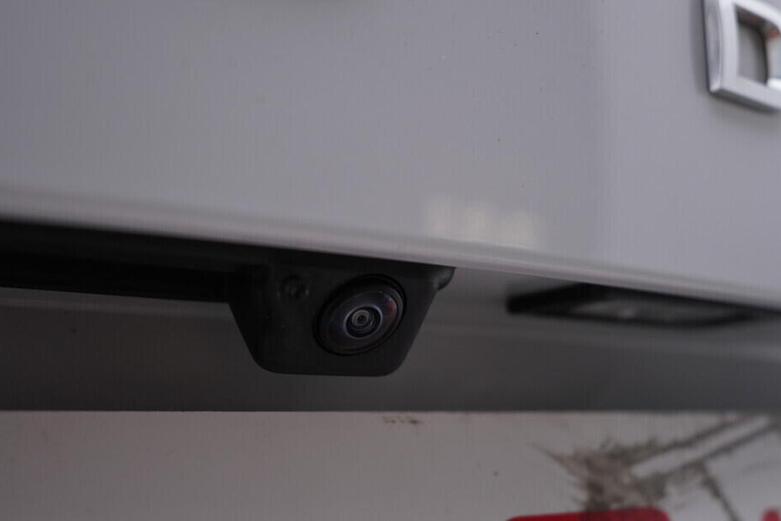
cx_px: 370
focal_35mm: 40
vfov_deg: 33.4
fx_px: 868
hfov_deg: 48.4
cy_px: 268
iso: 125
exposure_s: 1/60
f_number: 3.5
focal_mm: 24
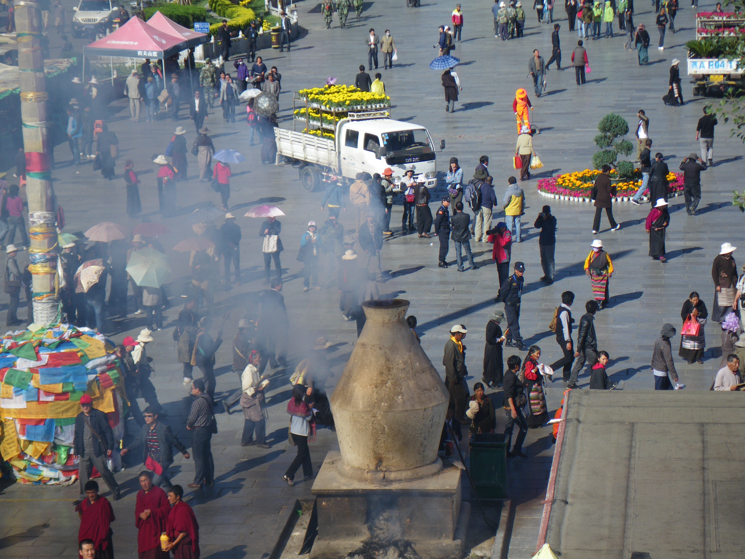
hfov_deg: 17.1
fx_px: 2475
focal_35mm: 115
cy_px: 280
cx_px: 372
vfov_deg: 12.9
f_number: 5.2
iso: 50
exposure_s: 1/250
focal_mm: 20.6
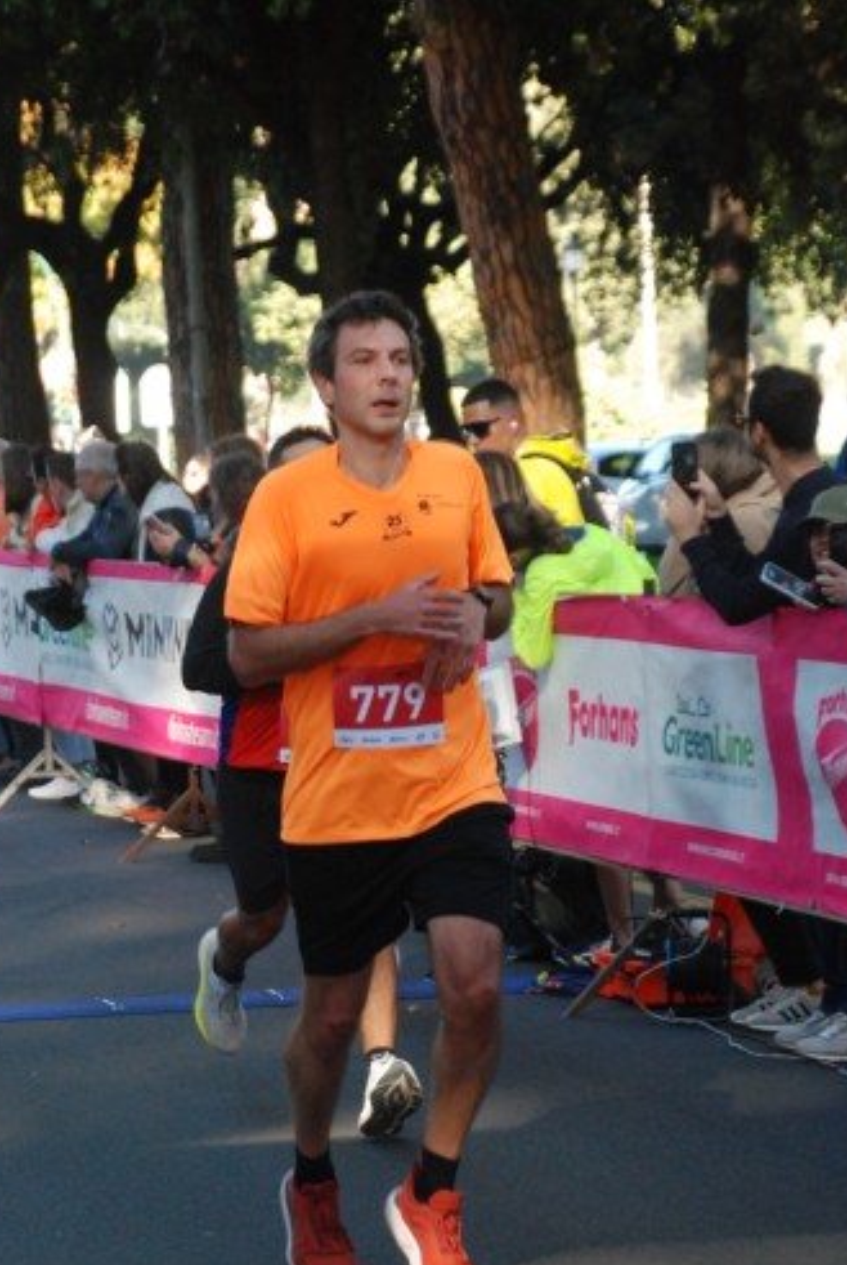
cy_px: 770
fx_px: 4839
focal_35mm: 138
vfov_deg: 14.9
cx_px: 398
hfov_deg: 10.0
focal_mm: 75
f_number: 5.6
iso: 1000
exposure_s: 1/320
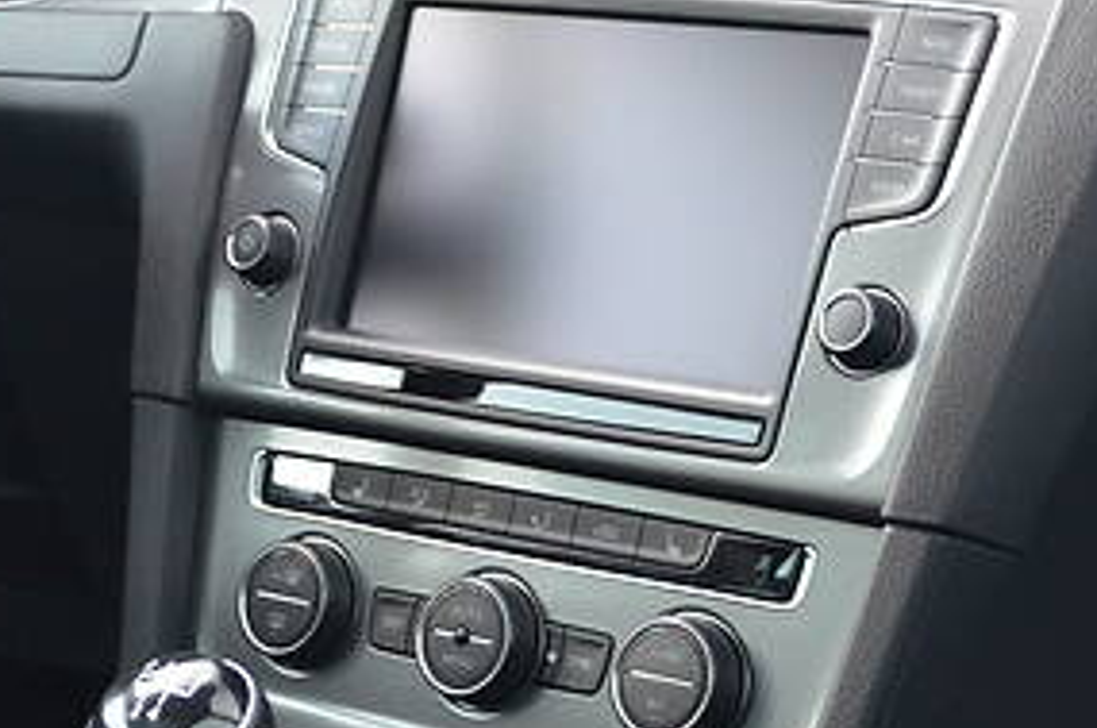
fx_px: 3590
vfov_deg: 11.6
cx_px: 69
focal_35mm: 118
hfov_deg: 17.1
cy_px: 447
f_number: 4
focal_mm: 28
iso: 1600
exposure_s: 1/25
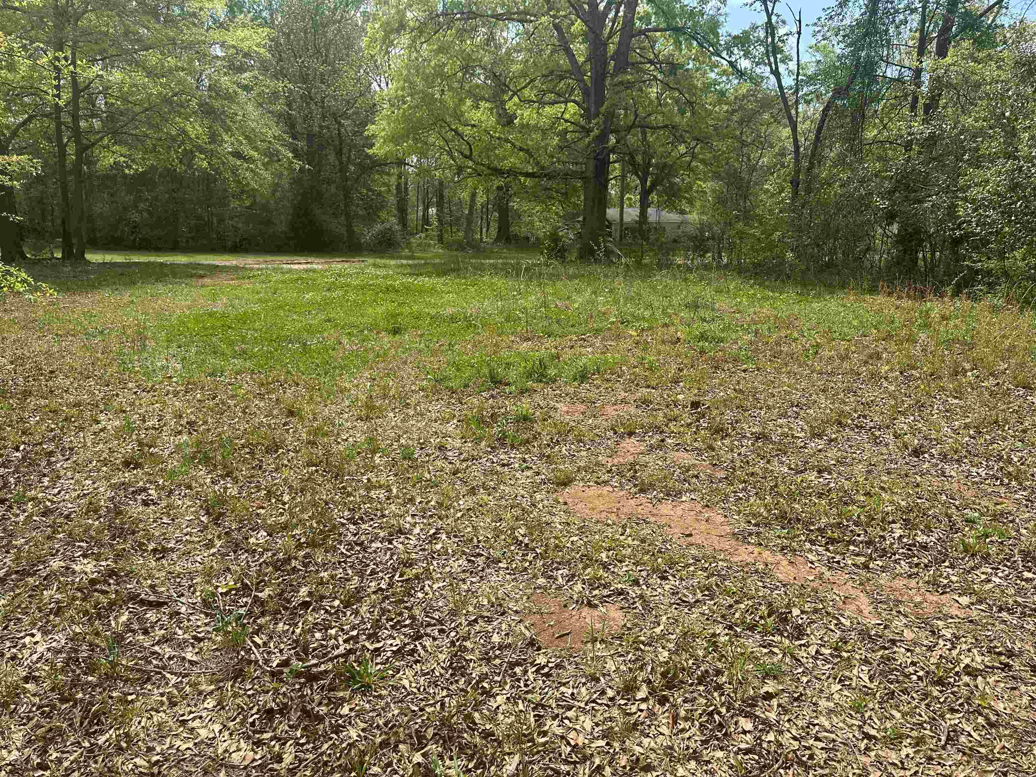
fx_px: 718
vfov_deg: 56.8
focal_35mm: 24
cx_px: 518
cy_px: 388
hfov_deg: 71.6
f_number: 1.78
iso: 80
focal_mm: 6.86
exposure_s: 1/2591
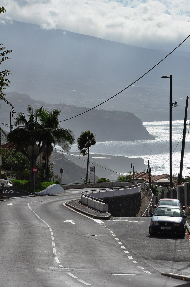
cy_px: 144
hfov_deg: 10.1
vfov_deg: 15.2
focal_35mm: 135
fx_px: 1071
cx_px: 95
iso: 400
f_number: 10
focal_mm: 90
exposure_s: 1/1600
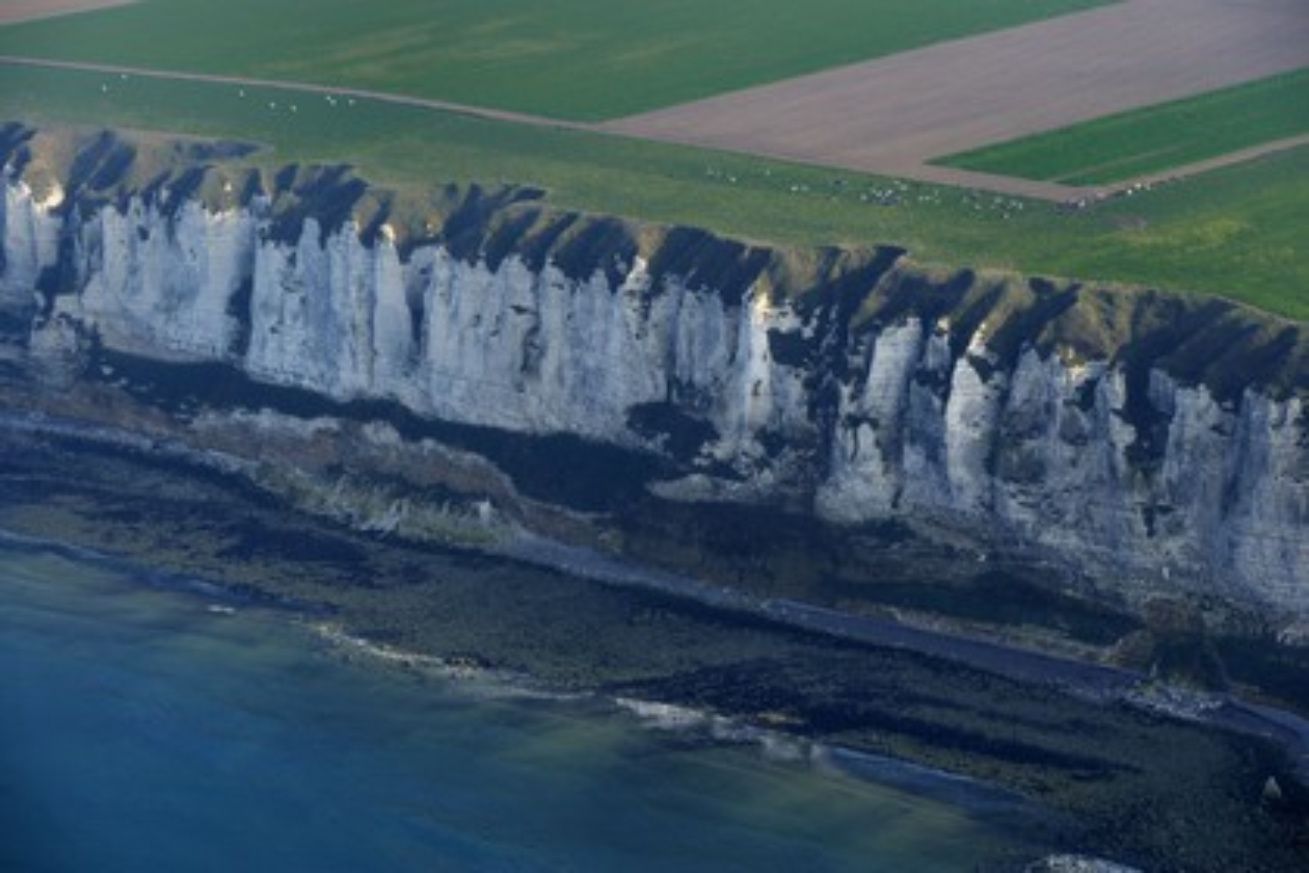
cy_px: 436
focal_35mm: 105
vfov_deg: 13.0
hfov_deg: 19.5
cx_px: 654
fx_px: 3818
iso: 400
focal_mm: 105
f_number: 5.6
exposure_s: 1/800
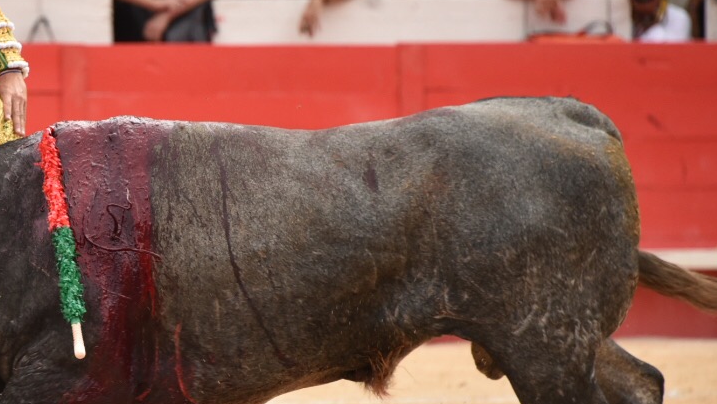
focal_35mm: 544
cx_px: -15
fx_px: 10347
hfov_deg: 4.0
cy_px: 263
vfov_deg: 2.2
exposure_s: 1/640
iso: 1250
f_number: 5.6
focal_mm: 230
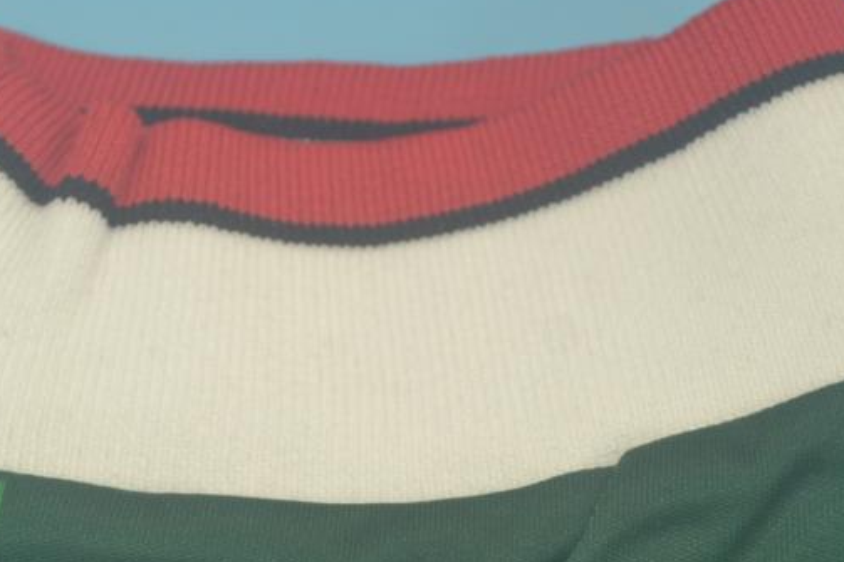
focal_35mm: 145
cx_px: 319
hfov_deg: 14.1
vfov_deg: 9.4
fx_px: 3400
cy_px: 530
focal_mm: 45
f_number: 5.3
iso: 200
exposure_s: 1/60
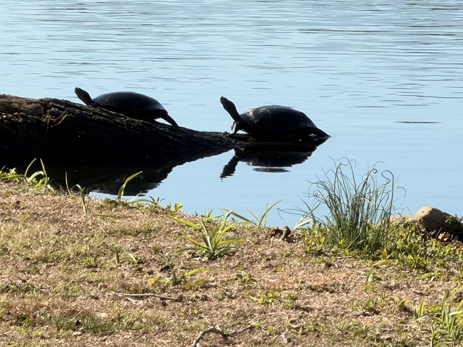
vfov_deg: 5.0
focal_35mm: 297
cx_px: 136
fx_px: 3971
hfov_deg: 6.7
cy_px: 107
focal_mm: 16.89
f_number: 2.8
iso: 25
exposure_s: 1/639
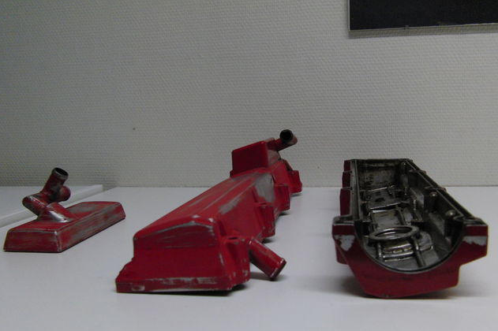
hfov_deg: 50.7
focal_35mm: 38
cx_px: 246
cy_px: 182
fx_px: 525
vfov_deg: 35.0
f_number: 2.7
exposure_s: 1/80
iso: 400
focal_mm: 7.3
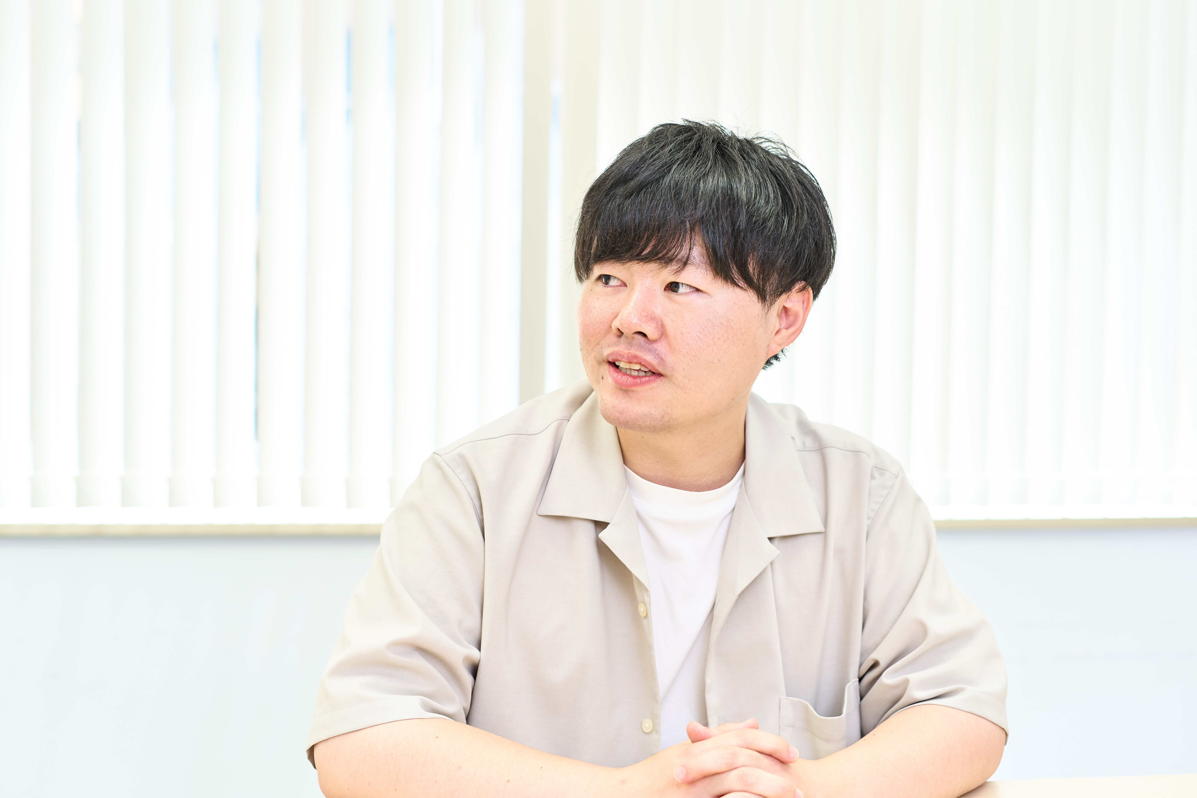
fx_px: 1662
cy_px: 399
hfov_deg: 39.6
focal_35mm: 50
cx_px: 598
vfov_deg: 27.0
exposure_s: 1/60
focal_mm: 50
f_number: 3.2
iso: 200
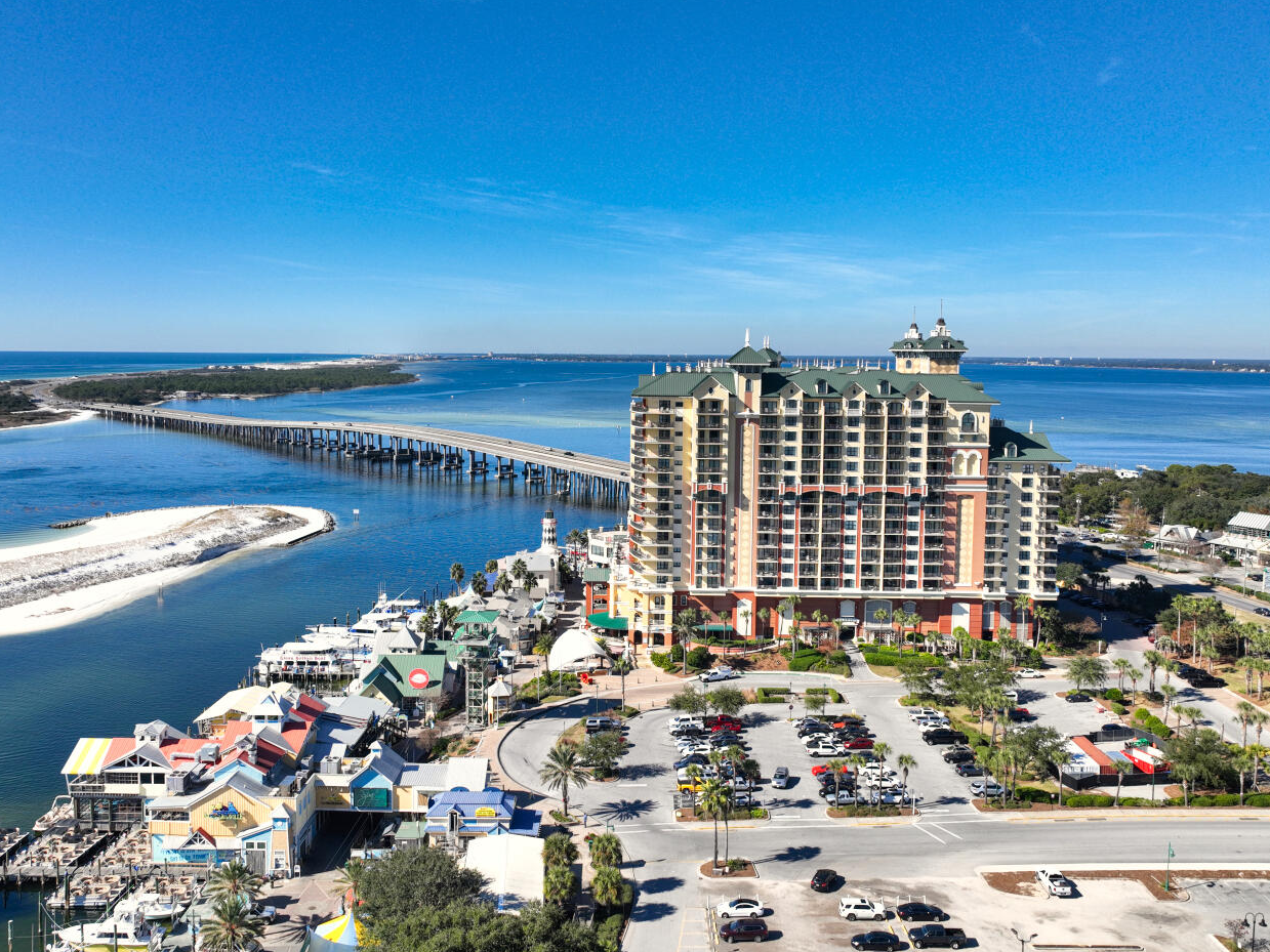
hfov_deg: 58.3
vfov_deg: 45.4
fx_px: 1137
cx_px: 613
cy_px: 445
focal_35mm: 31
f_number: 2.8
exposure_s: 1/2000
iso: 100
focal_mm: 12.29
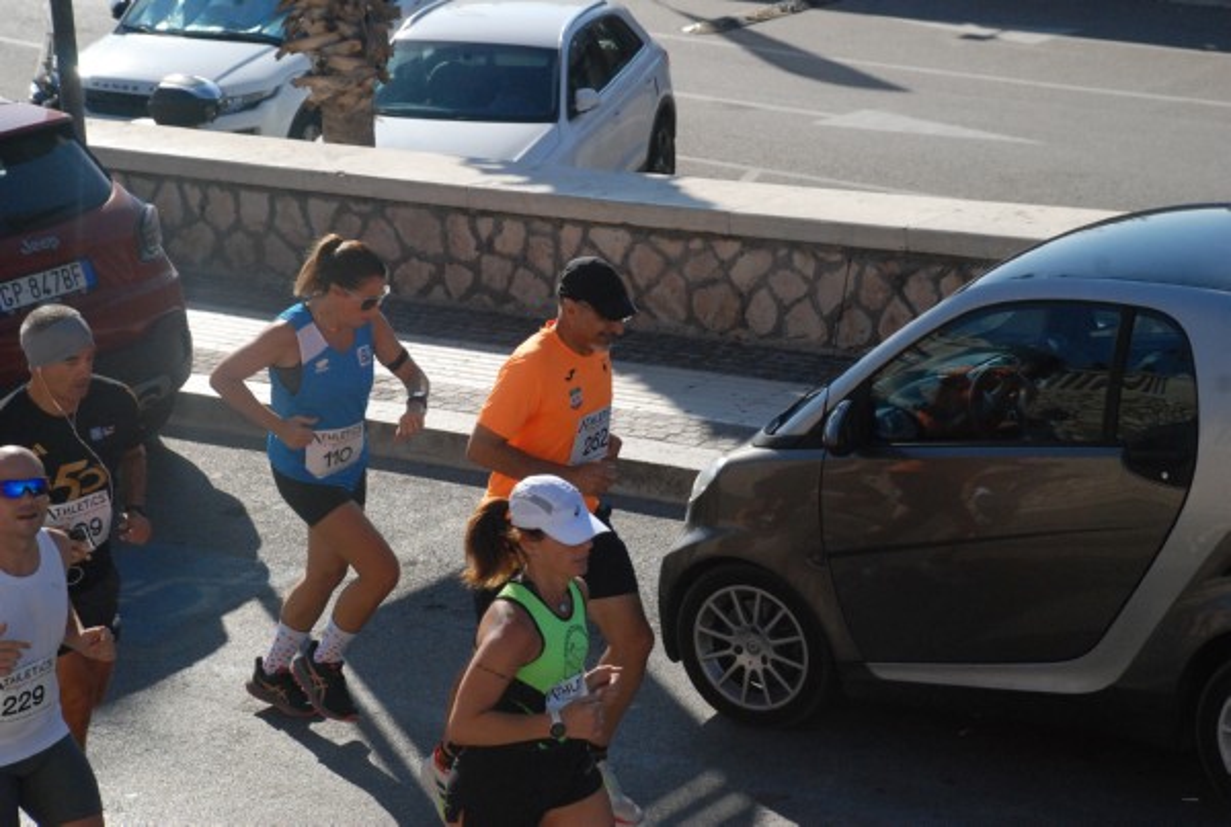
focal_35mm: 112
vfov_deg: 12.2
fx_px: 3855
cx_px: 616
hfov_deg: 18.1
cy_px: 414
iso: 1000
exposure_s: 1/2000
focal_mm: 75
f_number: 8
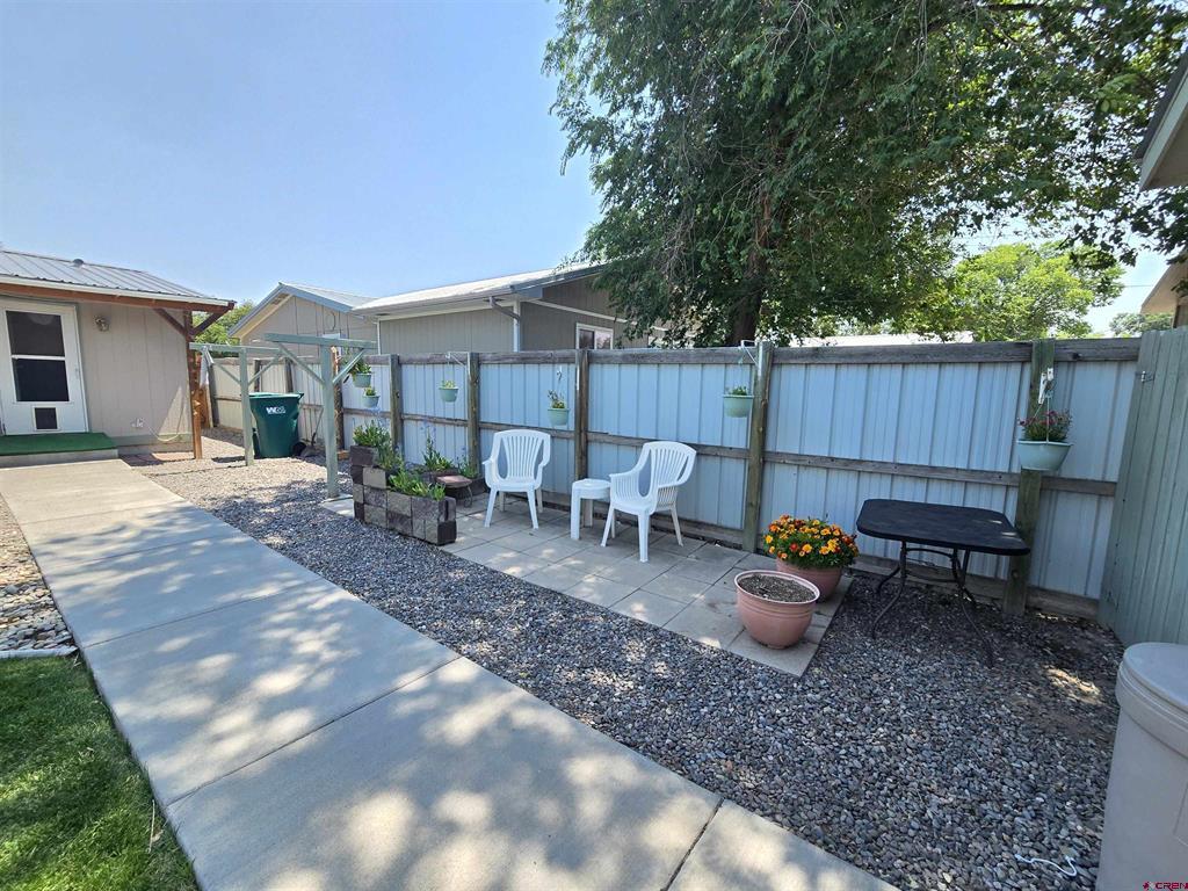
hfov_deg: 106.2
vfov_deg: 89.9
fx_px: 446
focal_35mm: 13
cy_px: 446
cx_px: 594
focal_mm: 2.2
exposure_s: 1/777
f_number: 2.2
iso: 50
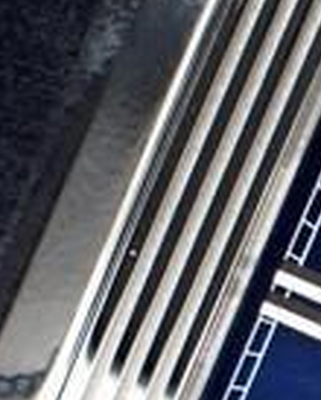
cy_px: 406
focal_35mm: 400
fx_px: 4740
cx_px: 578
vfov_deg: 4.8
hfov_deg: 3.8
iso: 400
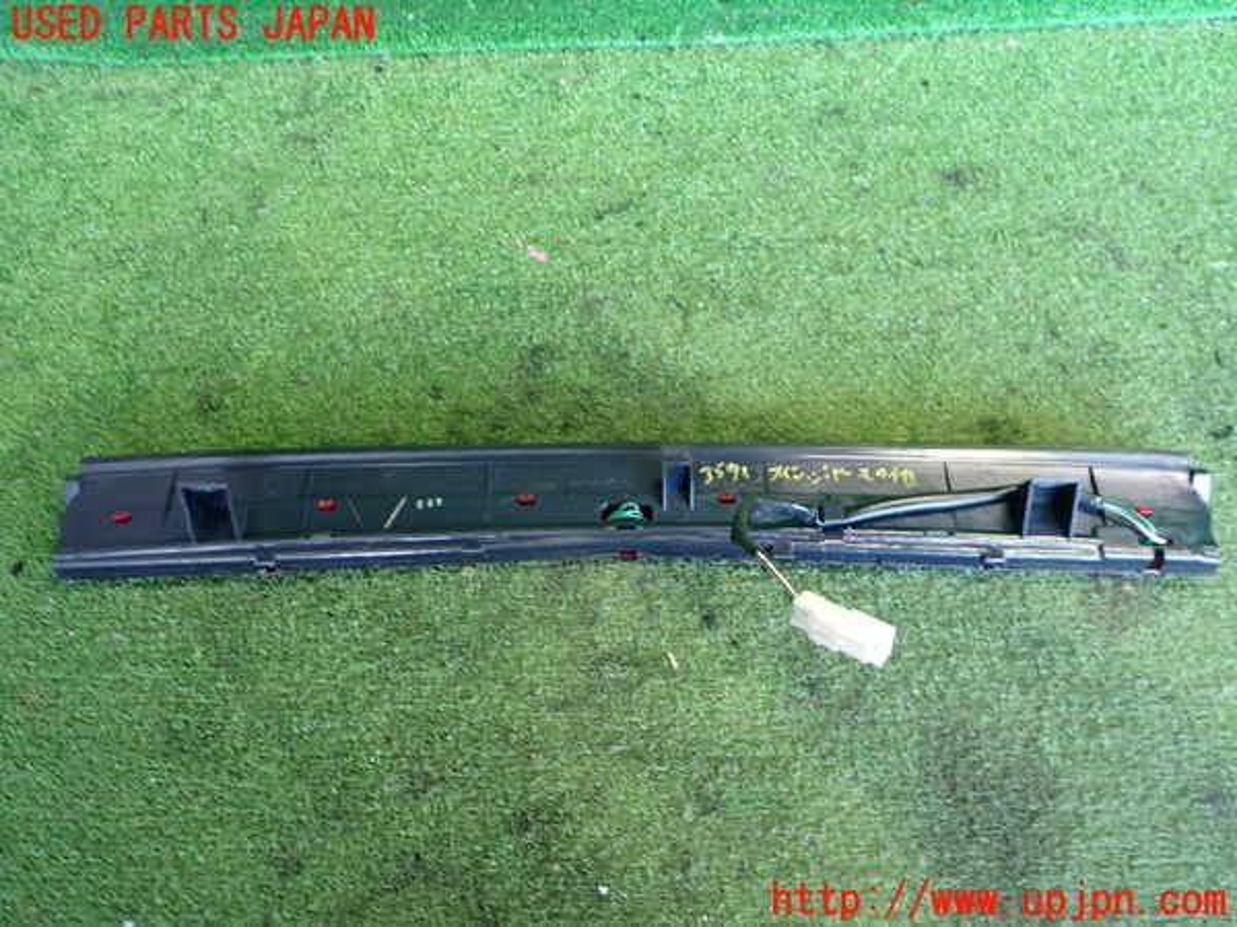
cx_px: 618
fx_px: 1072
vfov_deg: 46.8
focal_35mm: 30
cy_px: 464
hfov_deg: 60.0
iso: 320
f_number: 2.3
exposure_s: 1/30
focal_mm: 5.4
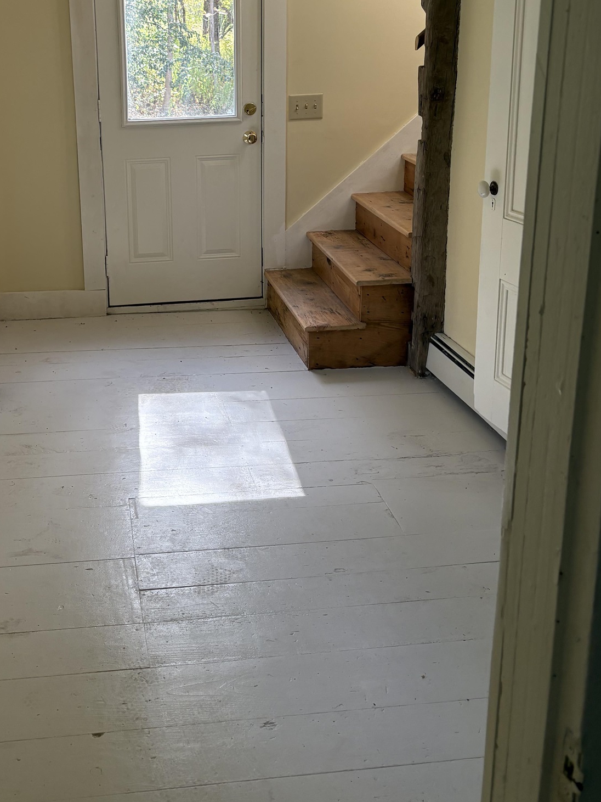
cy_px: 235
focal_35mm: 41
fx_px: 949
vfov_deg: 44.7
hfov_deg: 34.6
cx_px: 178
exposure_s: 1/241
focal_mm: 5.96
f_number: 1.6
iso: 100
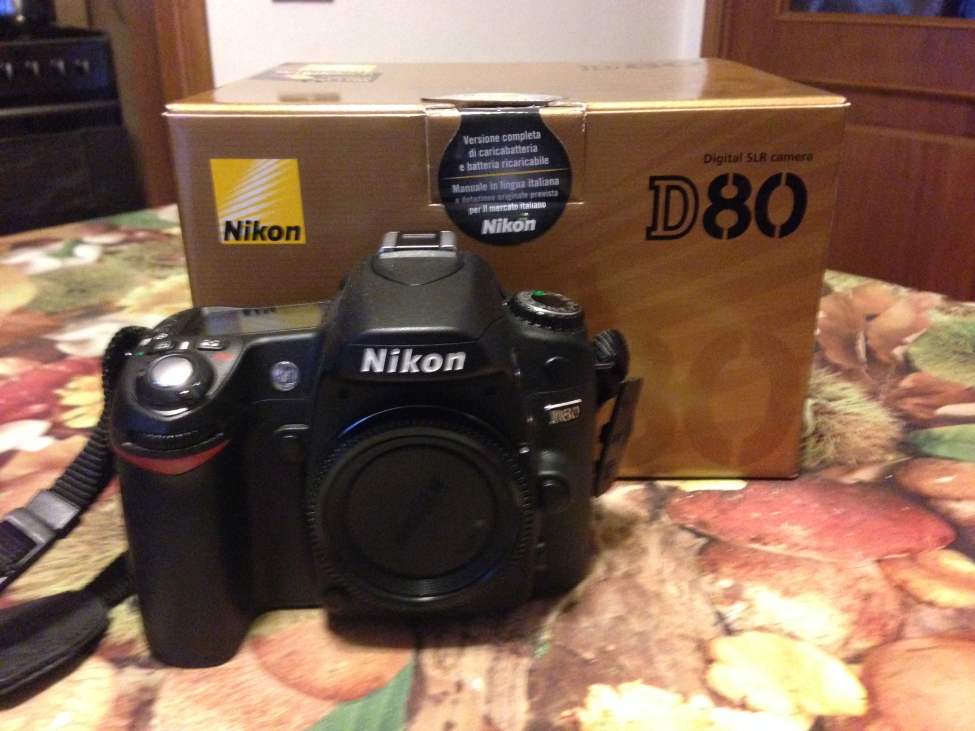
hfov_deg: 55.4
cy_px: 366
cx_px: 488
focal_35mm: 33
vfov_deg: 42.9
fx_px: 929
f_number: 2.4
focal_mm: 4.12
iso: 640
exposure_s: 1/15
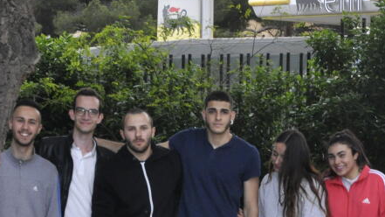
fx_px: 1746
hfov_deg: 12.6
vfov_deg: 7.1
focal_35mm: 171
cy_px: 168
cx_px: 126
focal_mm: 40
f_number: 10
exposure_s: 1/200
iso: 1000
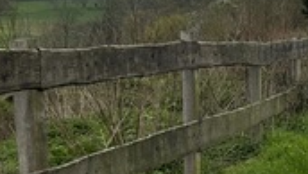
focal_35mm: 91
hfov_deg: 21.3
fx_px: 744
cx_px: 396
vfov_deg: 13.3
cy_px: 47
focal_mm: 6.86
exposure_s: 1/6623
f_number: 1.78
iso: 80
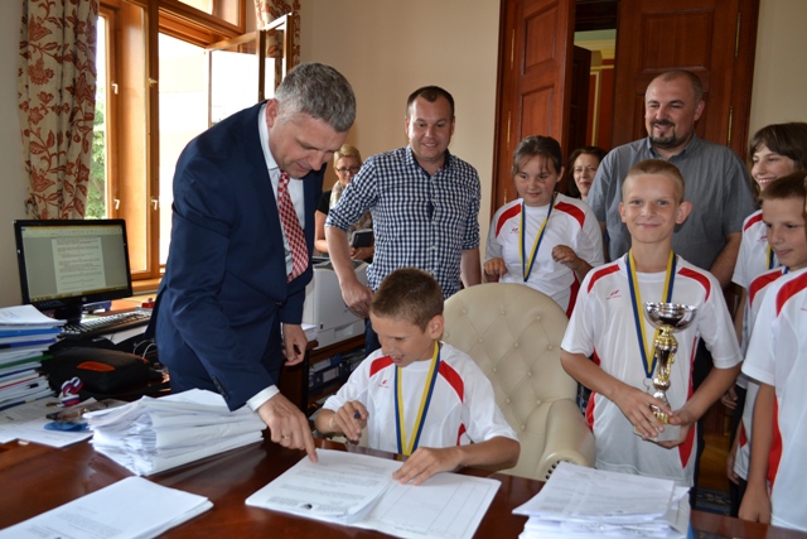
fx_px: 605
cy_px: 270
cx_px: 404
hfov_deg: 67.4
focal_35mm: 27
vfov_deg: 48.0
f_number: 4
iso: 400
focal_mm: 18
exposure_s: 1/100
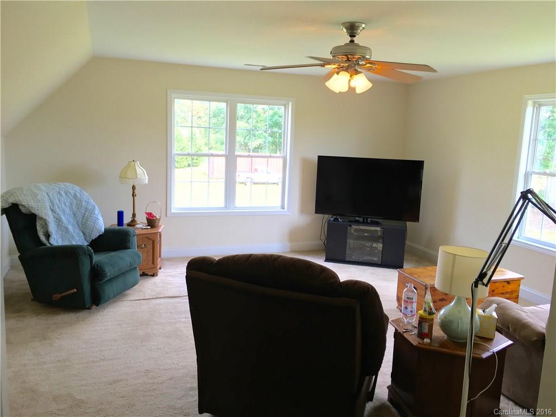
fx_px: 466
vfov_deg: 48.2
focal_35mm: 29
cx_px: 278
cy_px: 208
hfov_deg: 61.7
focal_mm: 4.15
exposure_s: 1/60
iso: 32
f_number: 2.2
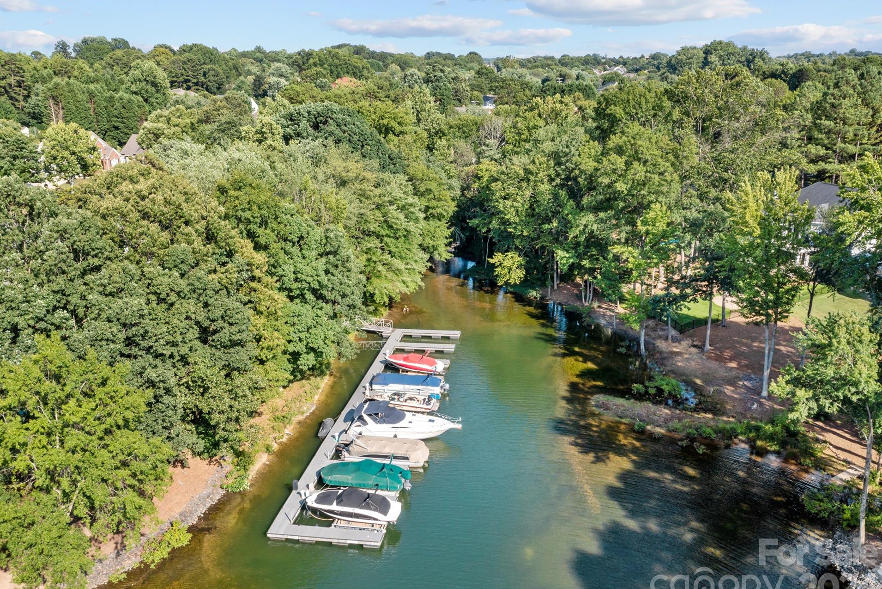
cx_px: 438
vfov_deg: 43.6
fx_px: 735
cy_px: 310
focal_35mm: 30
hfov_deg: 61.9
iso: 100
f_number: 5.6
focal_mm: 10.26
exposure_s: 1/400
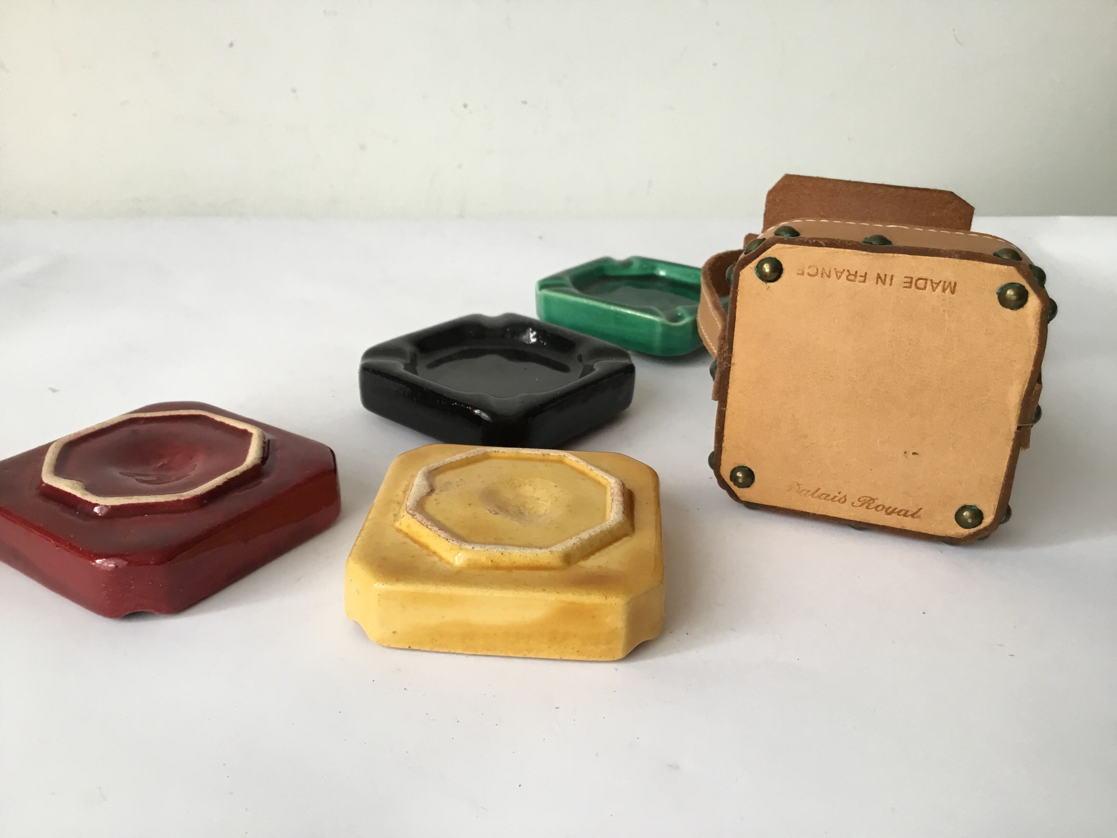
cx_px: 558
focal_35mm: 31
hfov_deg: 58.4
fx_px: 1000
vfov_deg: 45.4
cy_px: 419
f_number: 2.4
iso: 64
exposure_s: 1/33
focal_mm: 3.3
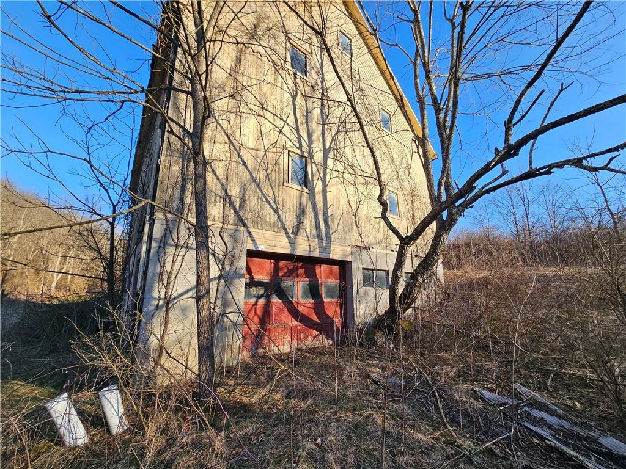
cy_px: 234
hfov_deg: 106.2
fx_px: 235
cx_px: 313
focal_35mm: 13
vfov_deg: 89.9
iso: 50
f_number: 2.2
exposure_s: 1/970
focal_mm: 2.2
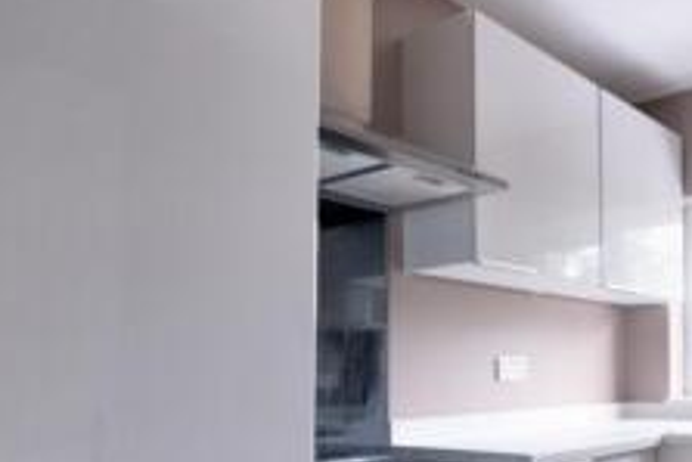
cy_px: 371
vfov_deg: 39.5
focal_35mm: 32
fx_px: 615
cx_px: 655
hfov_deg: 50.2
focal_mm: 10
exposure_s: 1/15
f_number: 4
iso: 1600
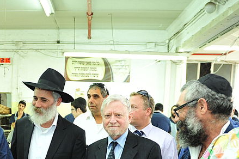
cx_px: 41
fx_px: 371
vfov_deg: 23.0
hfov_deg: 34.4
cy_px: 167
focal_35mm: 56
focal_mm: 24
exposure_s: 1/125
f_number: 3.2
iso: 1250
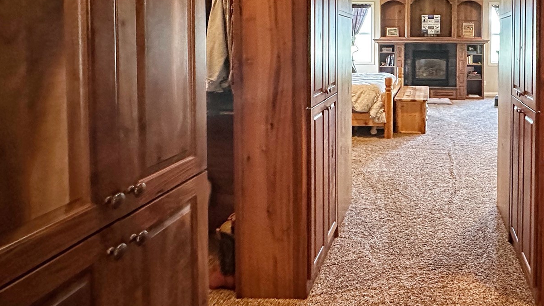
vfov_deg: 42.0
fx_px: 375
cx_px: 416
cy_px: 52
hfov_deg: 66.8
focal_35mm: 26
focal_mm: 2.22
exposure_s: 1/60
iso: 1000
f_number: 2.2
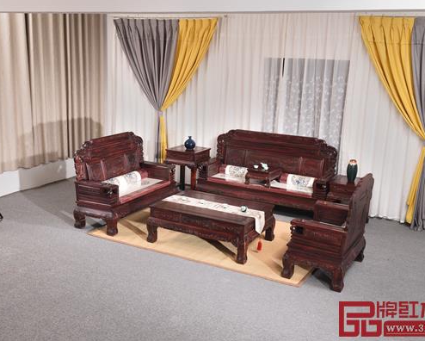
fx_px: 516
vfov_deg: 36.5
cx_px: 206
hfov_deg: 44.8
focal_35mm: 41
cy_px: 170
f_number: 10
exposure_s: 1/125
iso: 125
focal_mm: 36
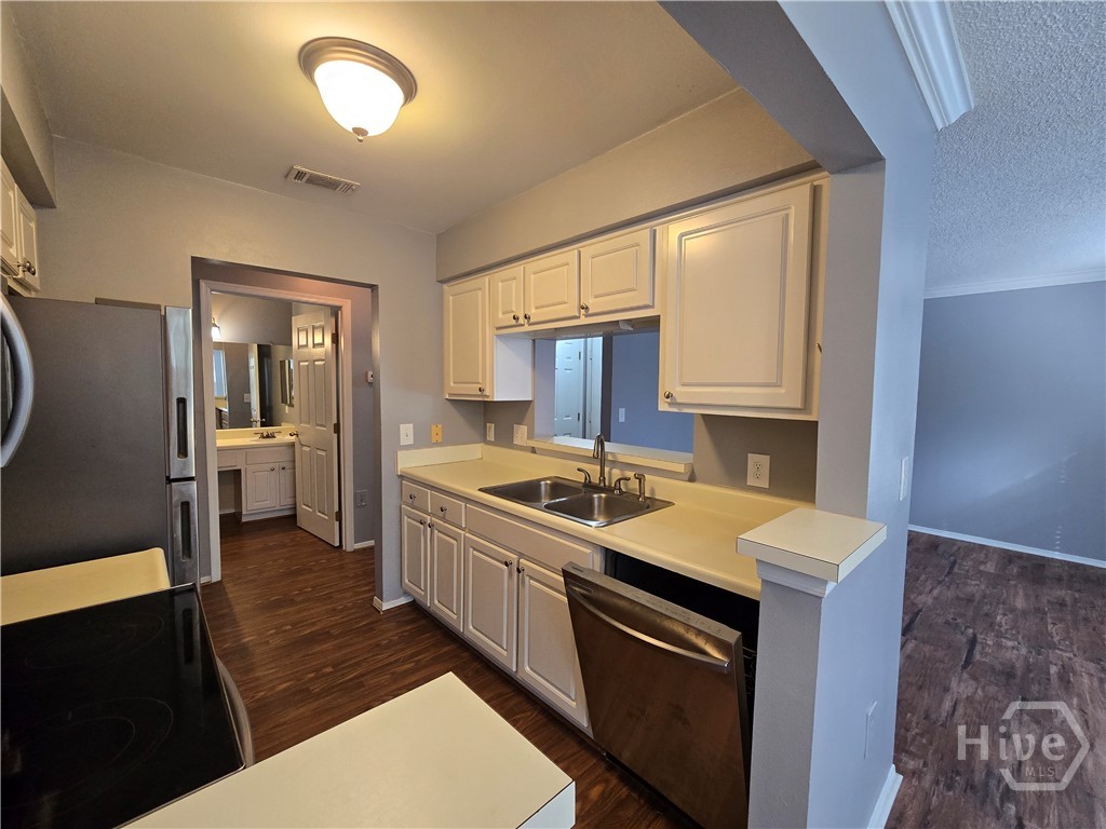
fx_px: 415
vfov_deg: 89.9
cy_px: 414
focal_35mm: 13
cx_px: 553
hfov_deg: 106.2
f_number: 2.2
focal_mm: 2.2
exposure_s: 1/60
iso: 250
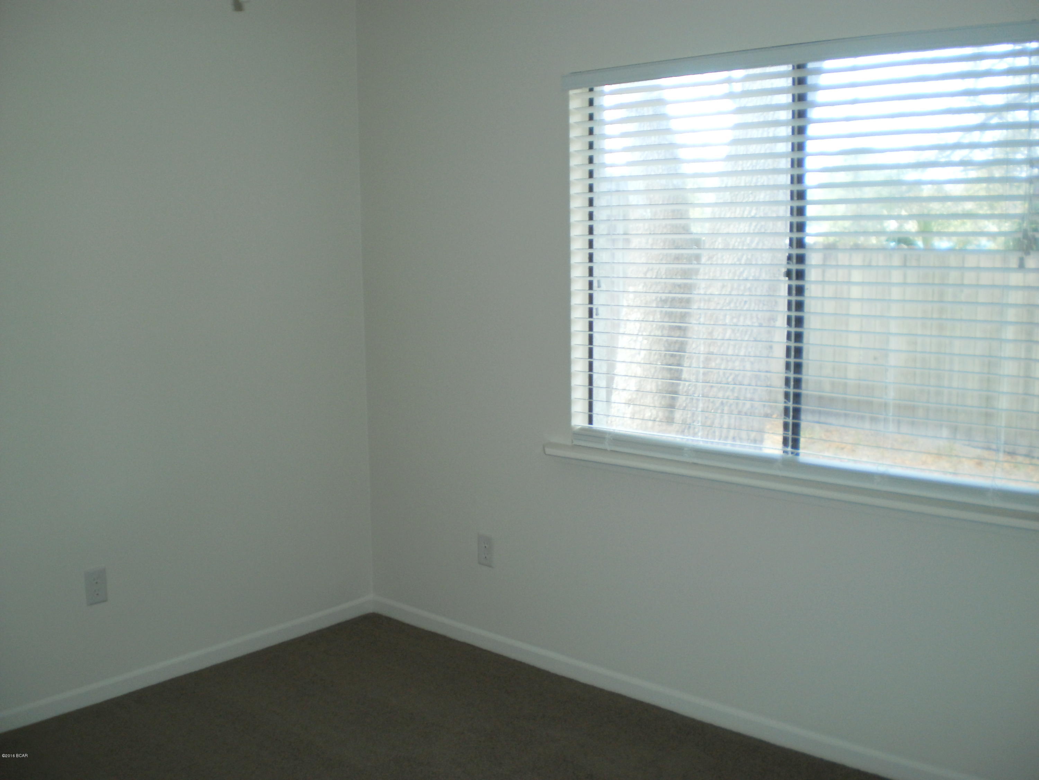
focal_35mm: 36
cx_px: 520
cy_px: 390
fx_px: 1081
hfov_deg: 51.4
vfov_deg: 39.7
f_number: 3.1
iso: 160
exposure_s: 1/30
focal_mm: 6.3
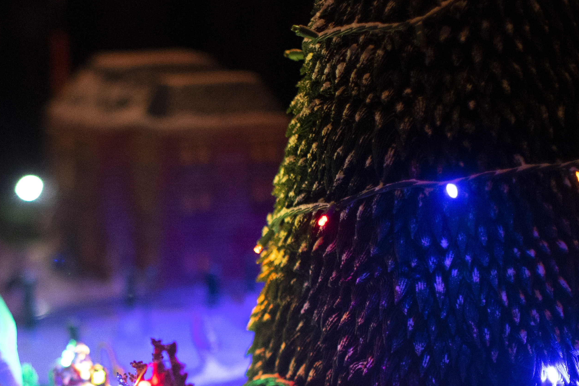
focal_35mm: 119
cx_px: 73
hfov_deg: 17.0
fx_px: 1914
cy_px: 351
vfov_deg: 11.4
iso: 6400
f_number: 1.3
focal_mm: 50
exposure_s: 1/400
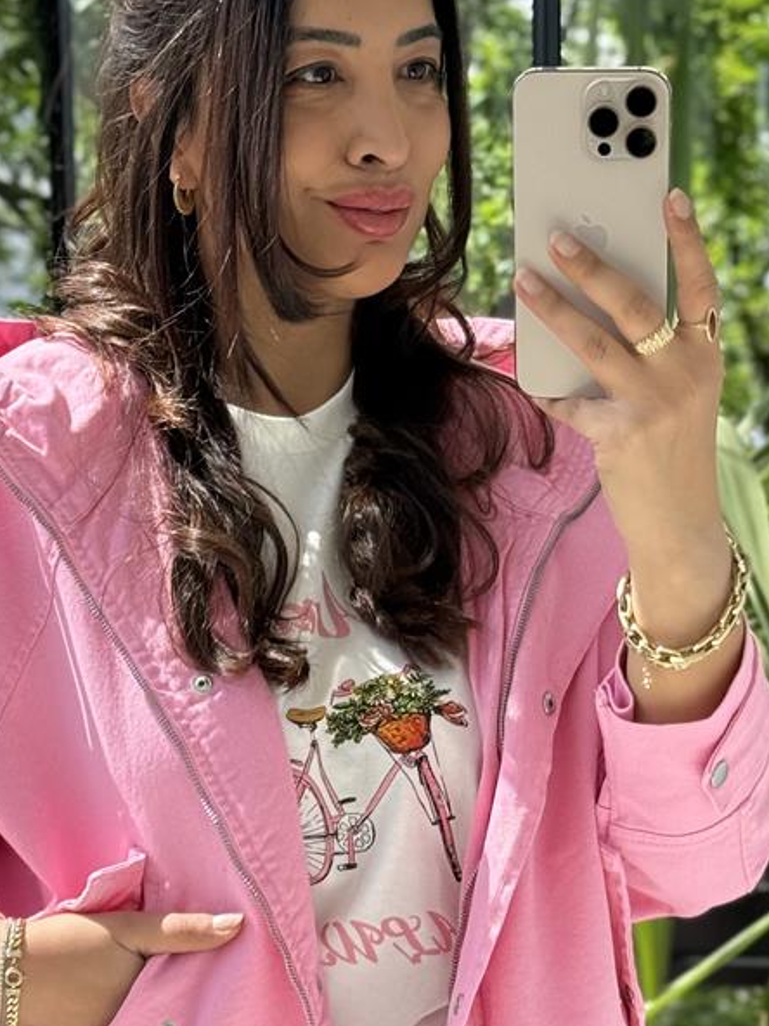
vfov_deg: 18.0
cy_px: 890
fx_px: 3199
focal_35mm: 108
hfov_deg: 13.7
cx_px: 414
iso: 100
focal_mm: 6.76
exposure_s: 1/769
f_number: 1.78
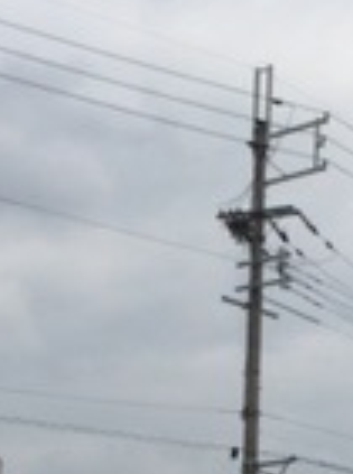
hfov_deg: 11.1
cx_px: 370
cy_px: 400
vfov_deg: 14.9
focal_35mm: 132
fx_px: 1803
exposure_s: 1/4405
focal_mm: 4.15
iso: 32
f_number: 2.2
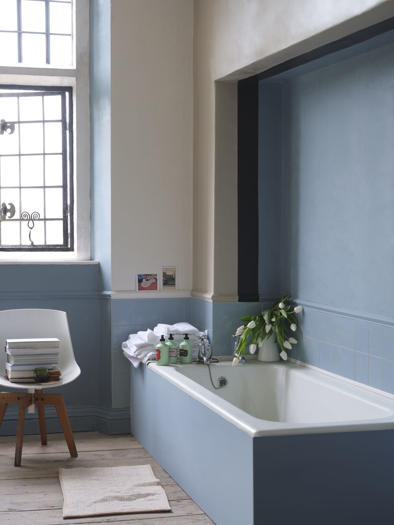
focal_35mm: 66
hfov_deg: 22.3
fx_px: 1002
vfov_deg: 29.4
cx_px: 197
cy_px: 262
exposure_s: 1.1
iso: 100
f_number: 8
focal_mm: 83.1
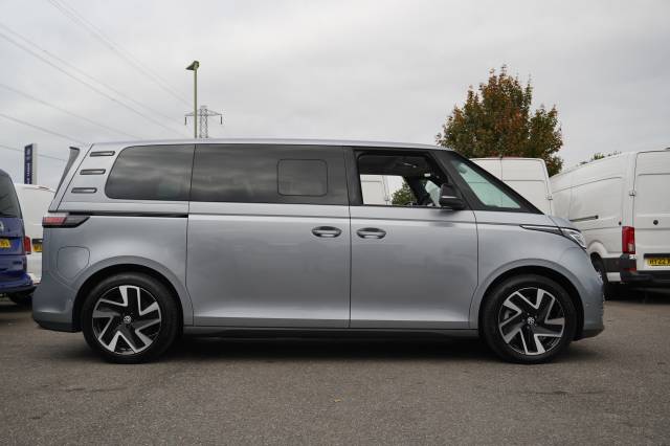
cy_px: 223
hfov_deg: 53.2
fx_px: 670
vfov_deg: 36.8
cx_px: 335
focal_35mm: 36
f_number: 5.6
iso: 100
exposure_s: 1/100
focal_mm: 24
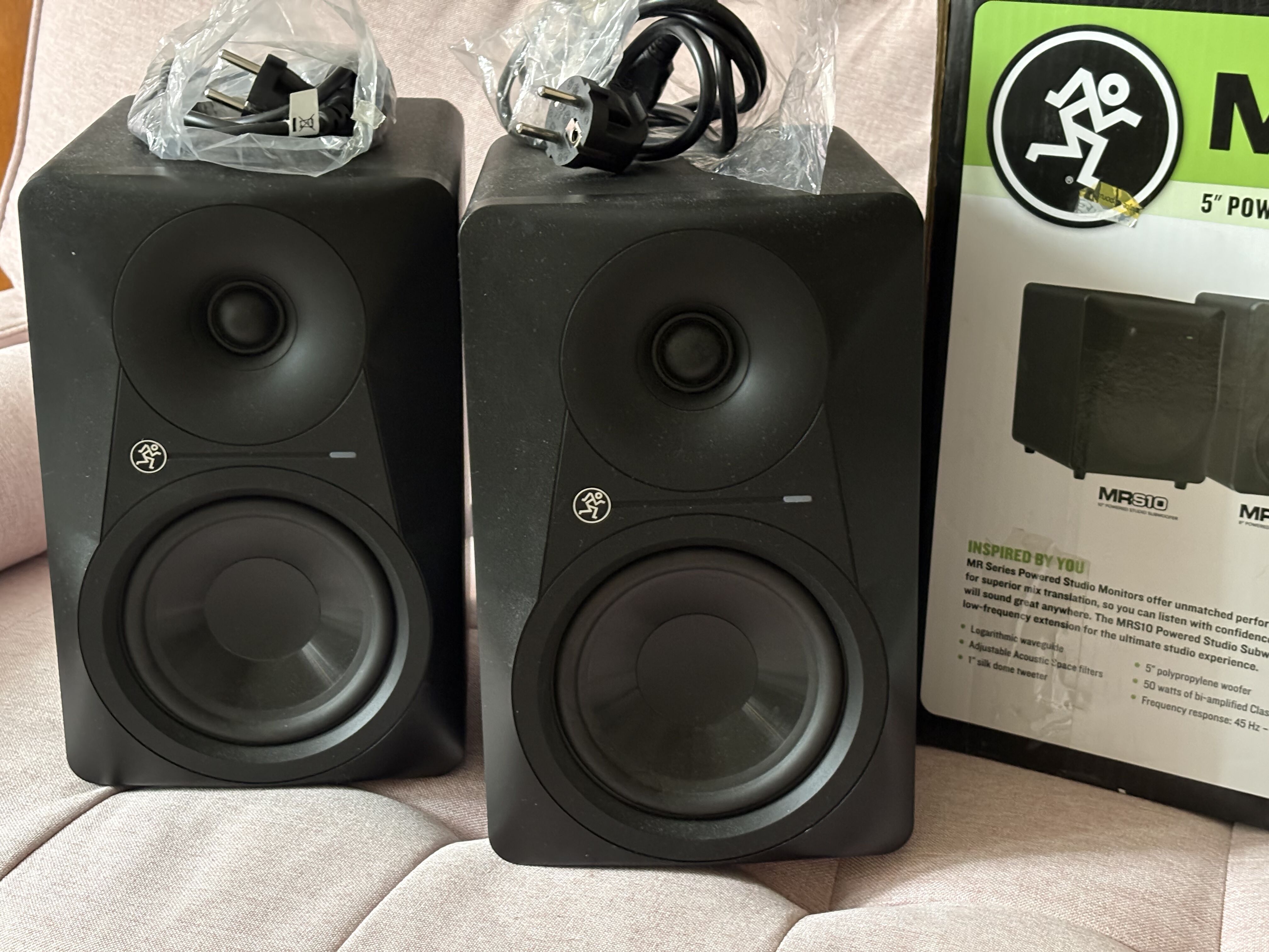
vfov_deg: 28.0
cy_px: 476
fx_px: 1906
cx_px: 634
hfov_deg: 36.8
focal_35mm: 52
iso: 500
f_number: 1.6
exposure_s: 1/18
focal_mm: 5.96
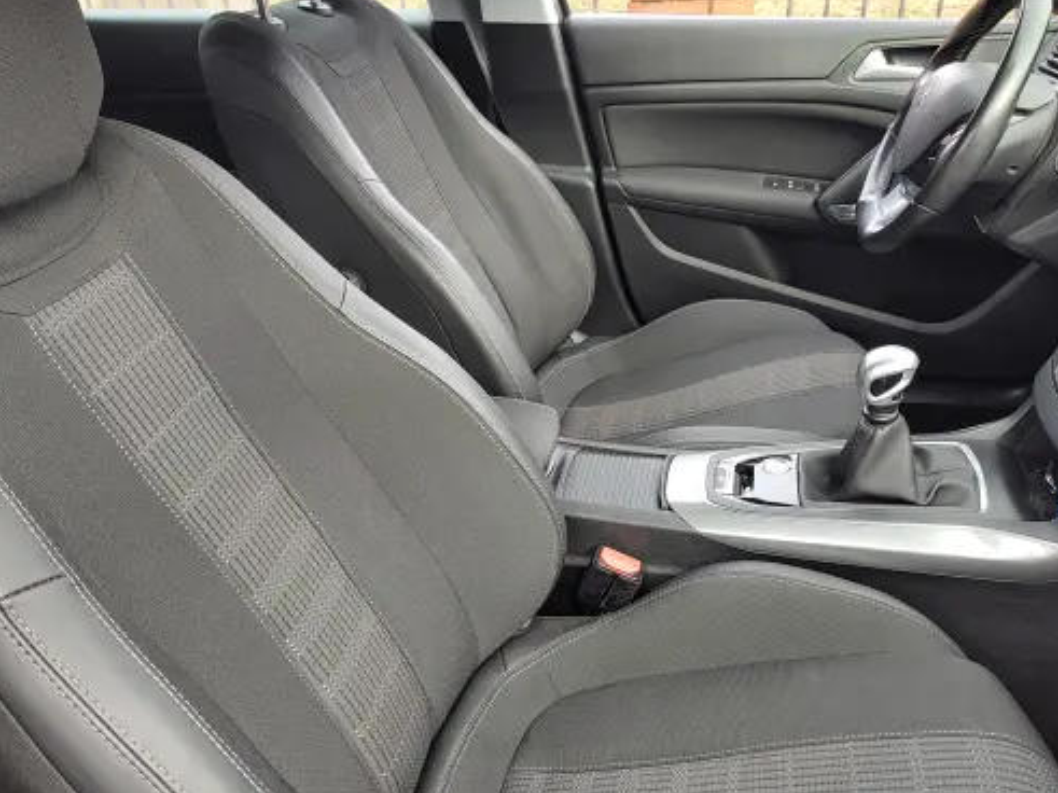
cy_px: 457
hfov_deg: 60.0
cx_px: 530
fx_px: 917
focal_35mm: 30
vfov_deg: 46.6
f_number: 1.8
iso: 190
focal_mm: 5.56
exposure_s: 1/100
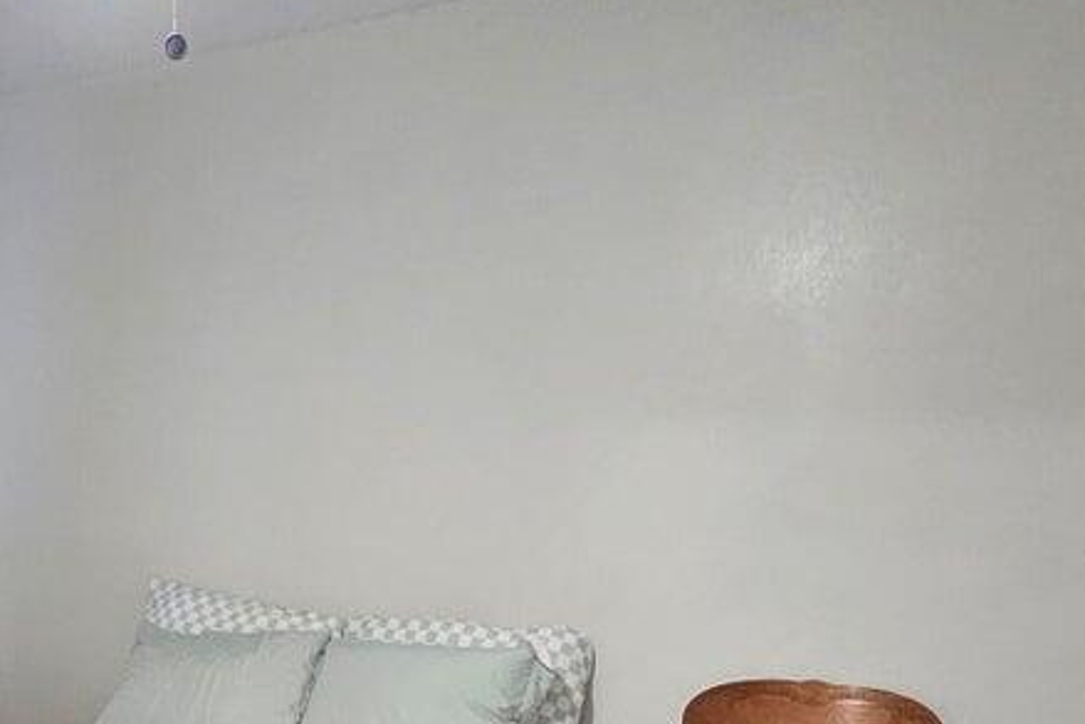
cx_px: 298
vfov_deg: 28.8
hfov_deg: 45.1
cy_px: 803
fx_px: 1266
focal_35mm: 42
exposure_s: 1/30
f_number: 2.2
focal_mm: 1.74
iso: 640
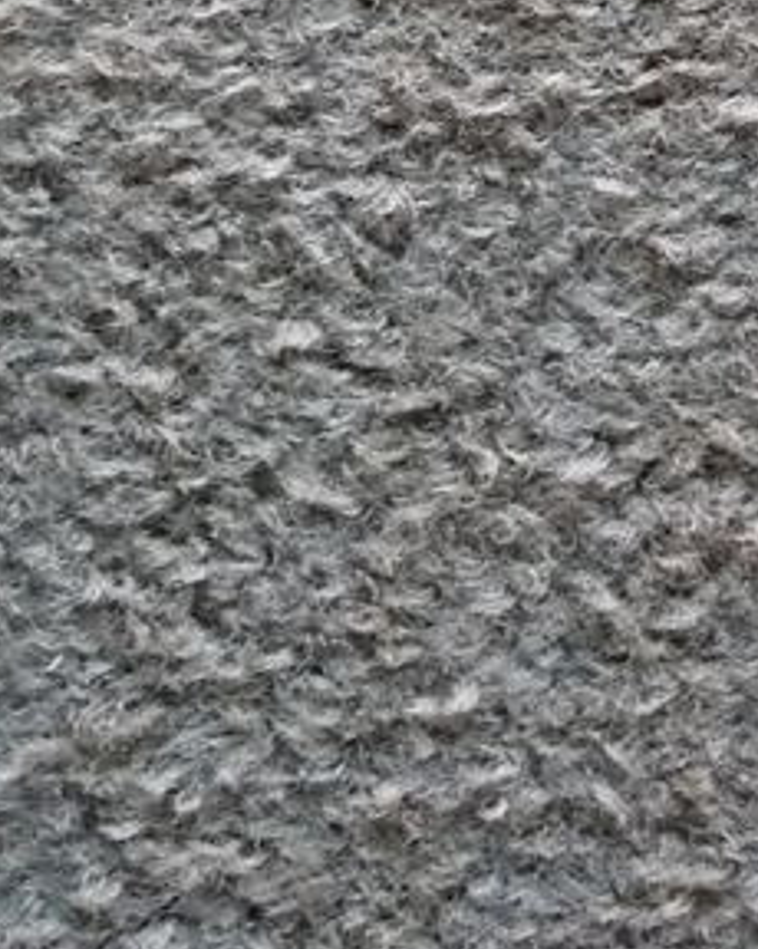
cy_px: 92
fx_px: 2133
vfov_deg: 24.4
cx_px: 508
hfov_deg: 20.1
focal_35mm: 76
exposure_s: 1/30
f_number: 3.3
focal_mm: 4.7
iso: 320
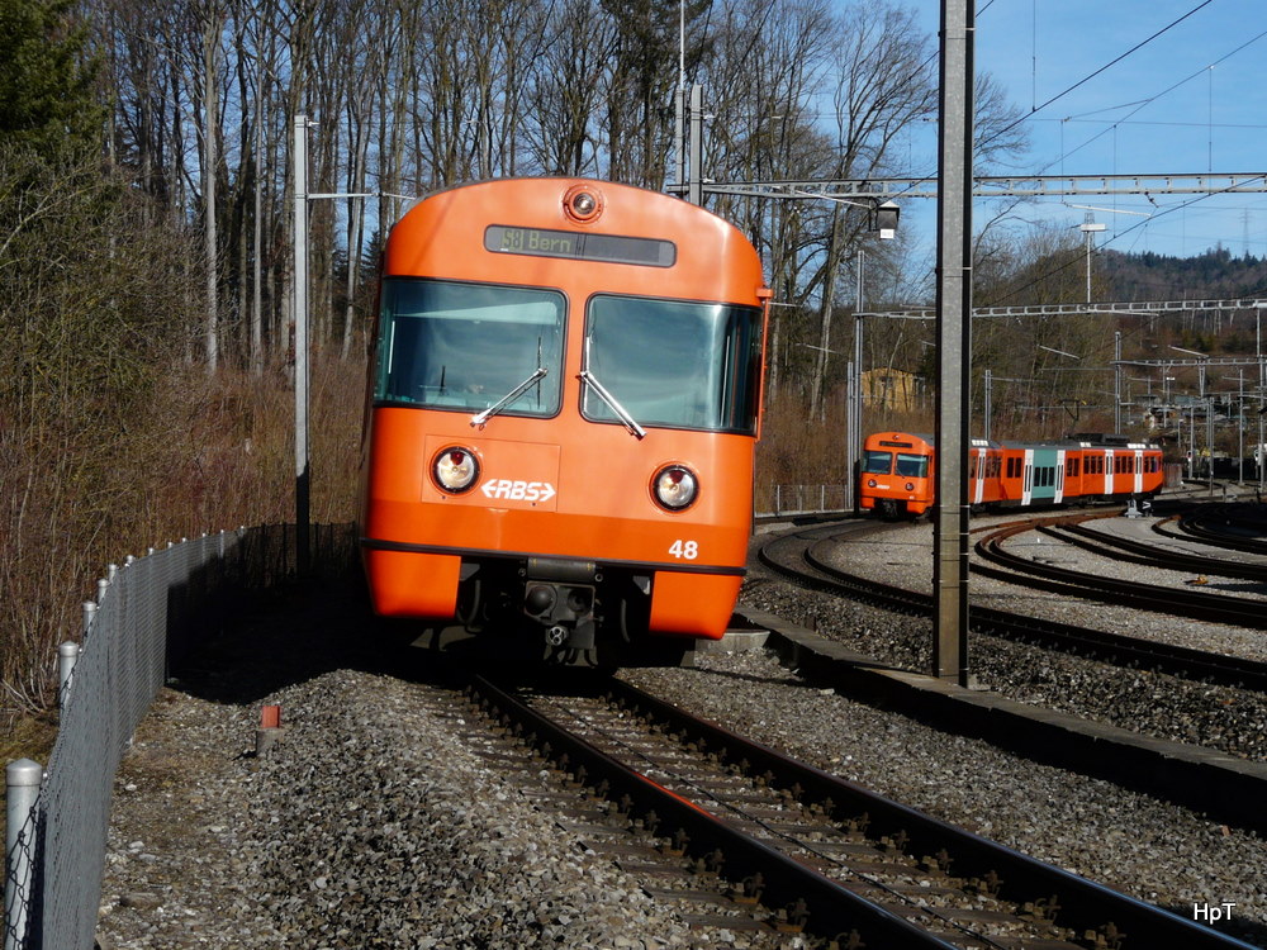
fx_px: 2452
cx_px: 634
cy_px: 475
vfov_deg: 21.9
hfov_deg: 29.0
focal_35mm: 67
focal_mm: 11.1
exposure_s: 1/800
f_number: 5.6
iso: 100
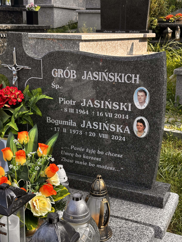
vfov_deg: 39.7
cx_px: 91
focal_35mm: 48
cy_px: 121
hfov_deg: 30.3
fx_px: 336
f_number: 1.78
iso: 64
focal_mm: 6.86
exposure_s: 1/810
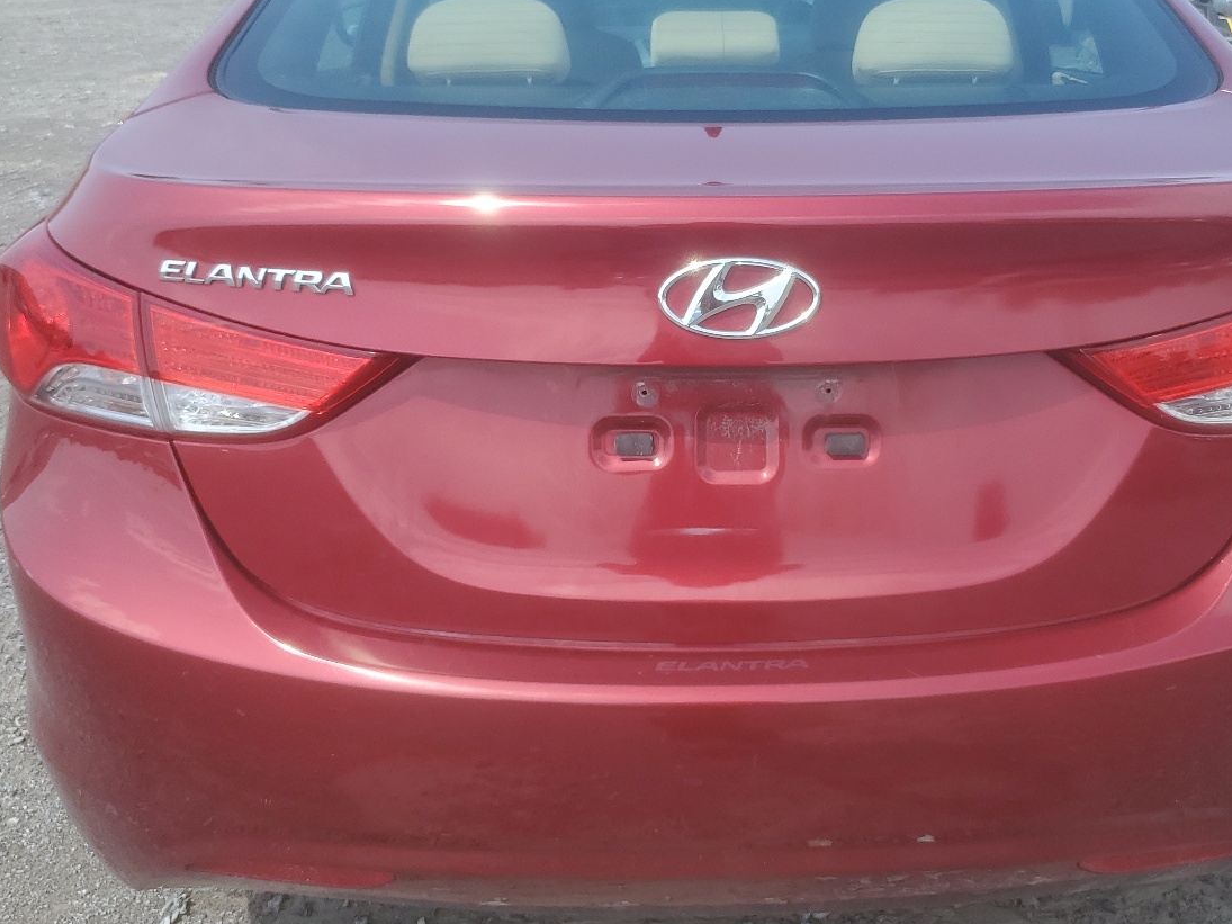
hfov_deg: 48.7
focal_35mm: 38
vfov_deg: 37.6
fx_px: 1352
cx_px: 734
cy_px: 367
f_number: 1.5
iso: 50
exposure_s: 1/1667
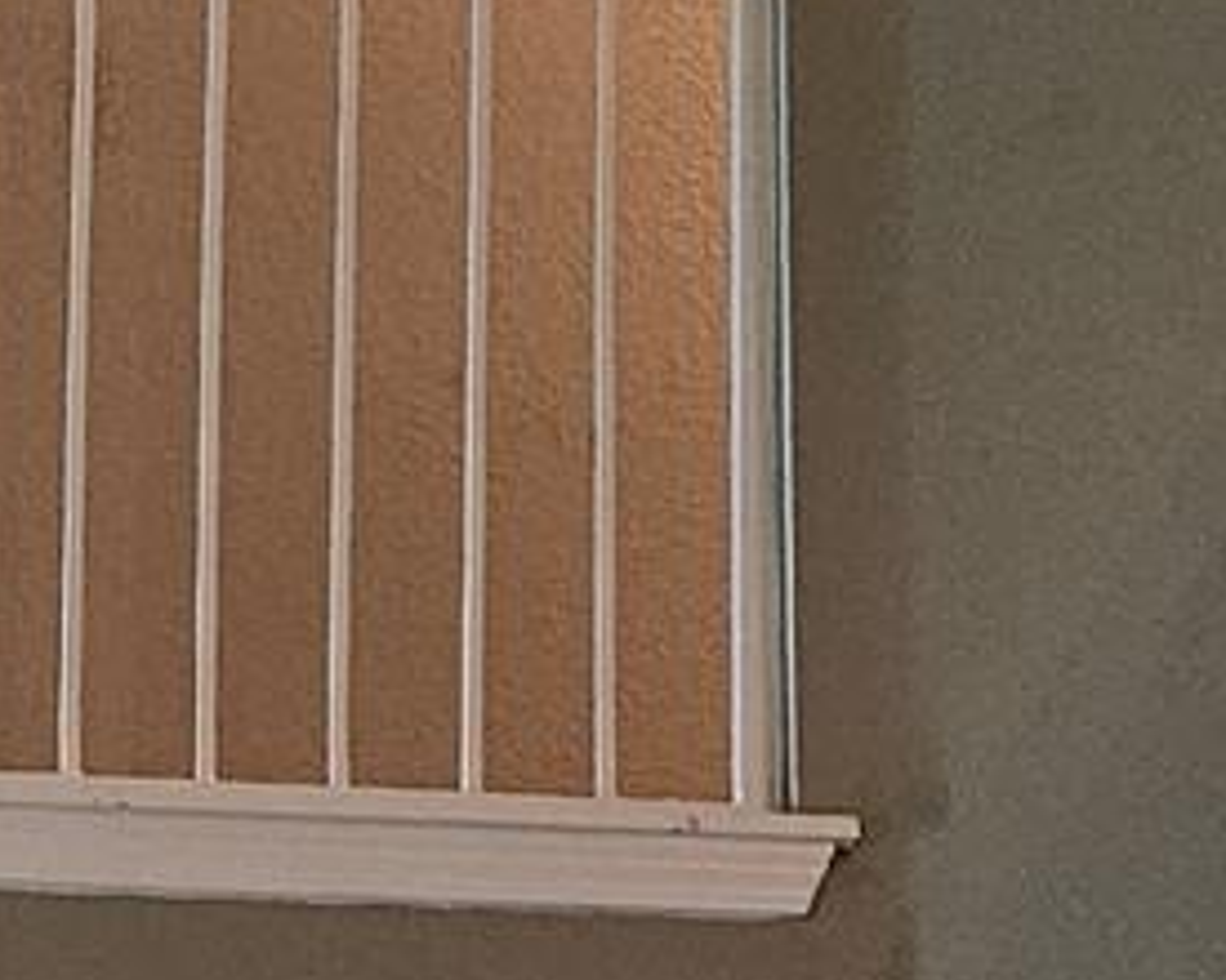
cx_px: -406
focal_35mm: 167
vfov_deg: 9.2
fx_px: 6060
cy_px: 940
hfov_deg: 11.2
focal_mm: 5.4
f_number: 1.8
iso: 800
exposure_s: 1/120
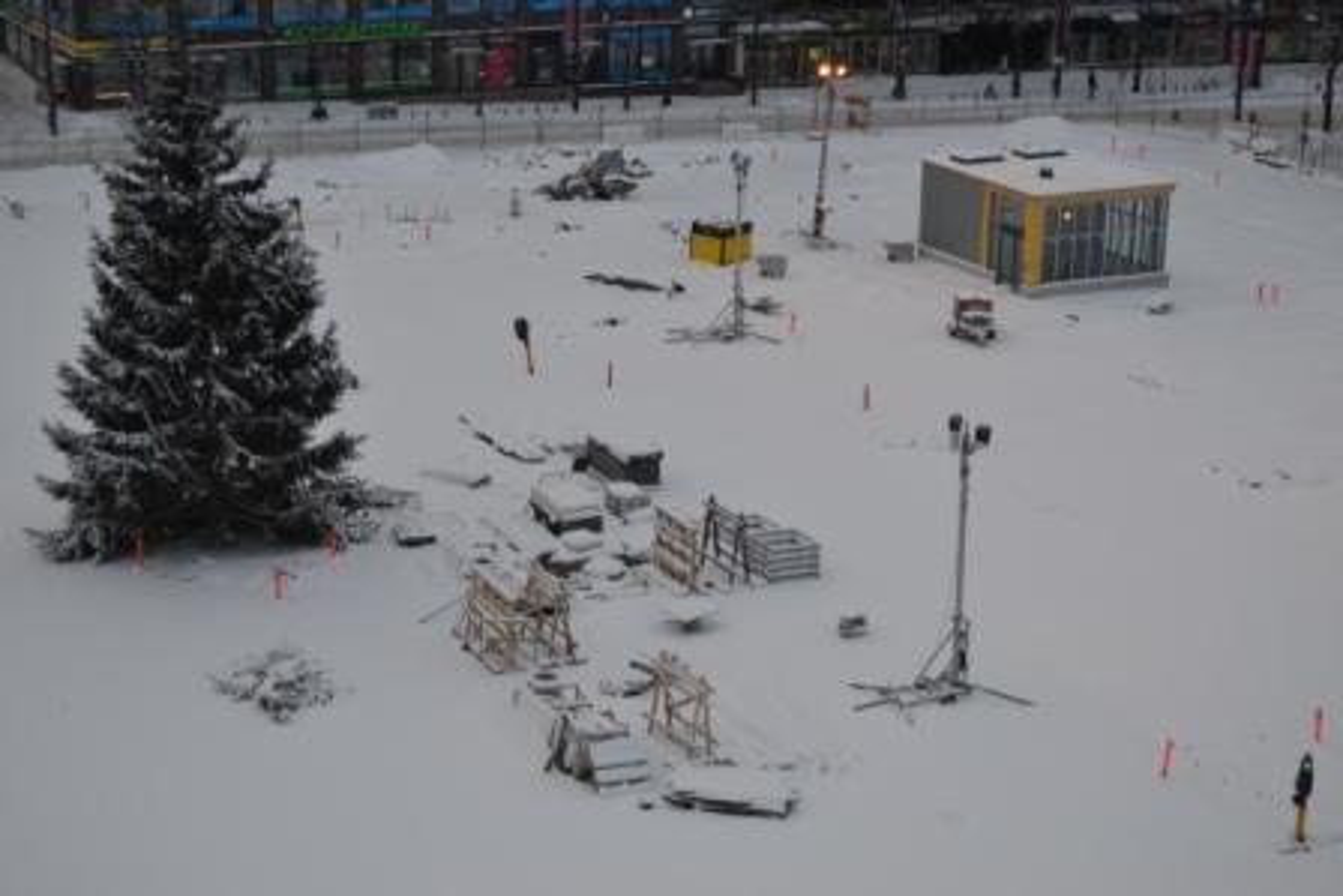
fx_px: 2351
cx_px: 672
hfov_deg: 31.9
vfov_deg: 21.6
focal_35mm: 63
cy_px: 448
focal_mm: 42
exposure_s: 1/160
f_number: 6.3
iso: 100
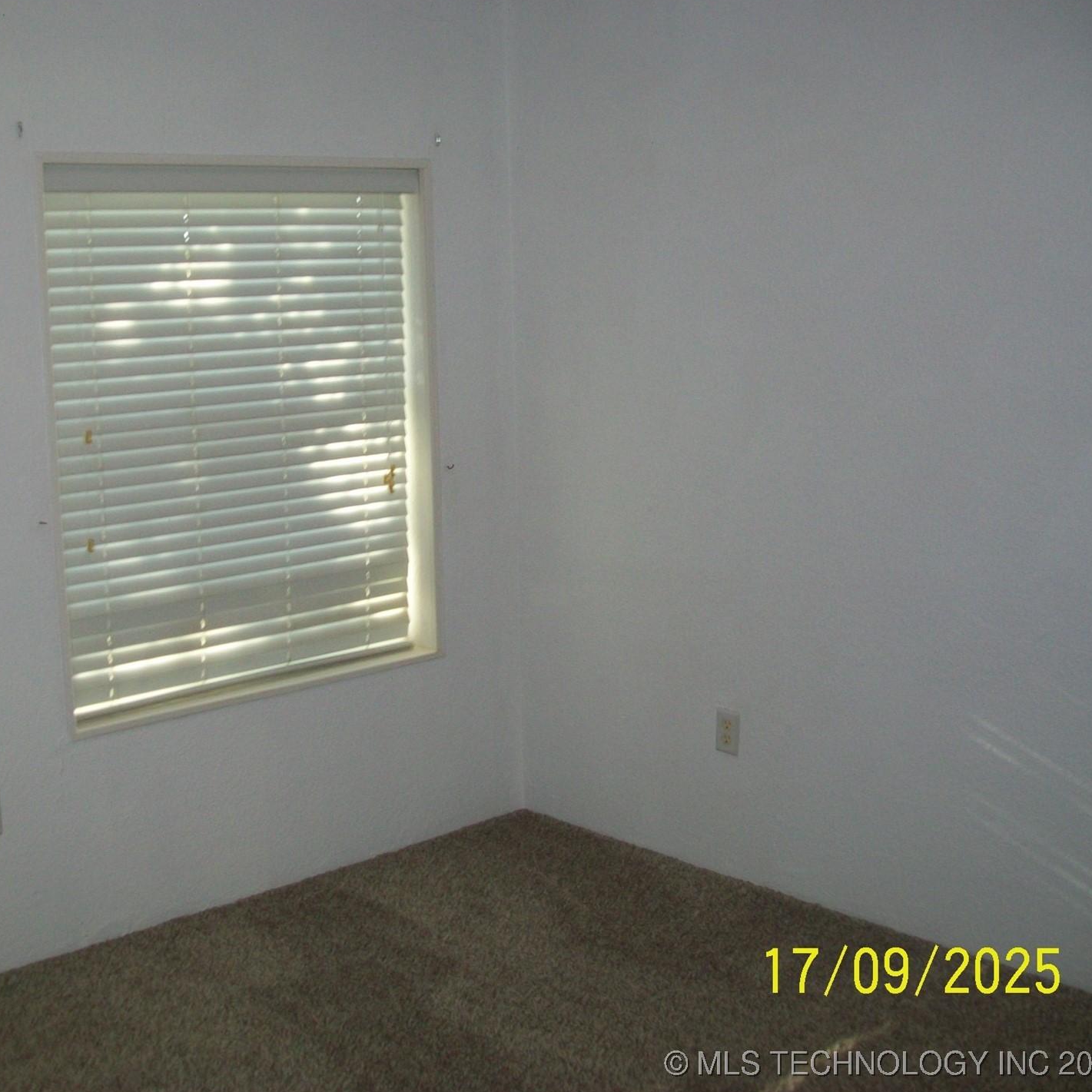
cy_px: 543
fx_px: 1535
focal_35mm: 43
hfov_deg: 38.9
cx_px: 399
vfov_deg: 39.2
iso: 64
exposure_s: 1/60
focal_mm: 6
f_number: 2.7
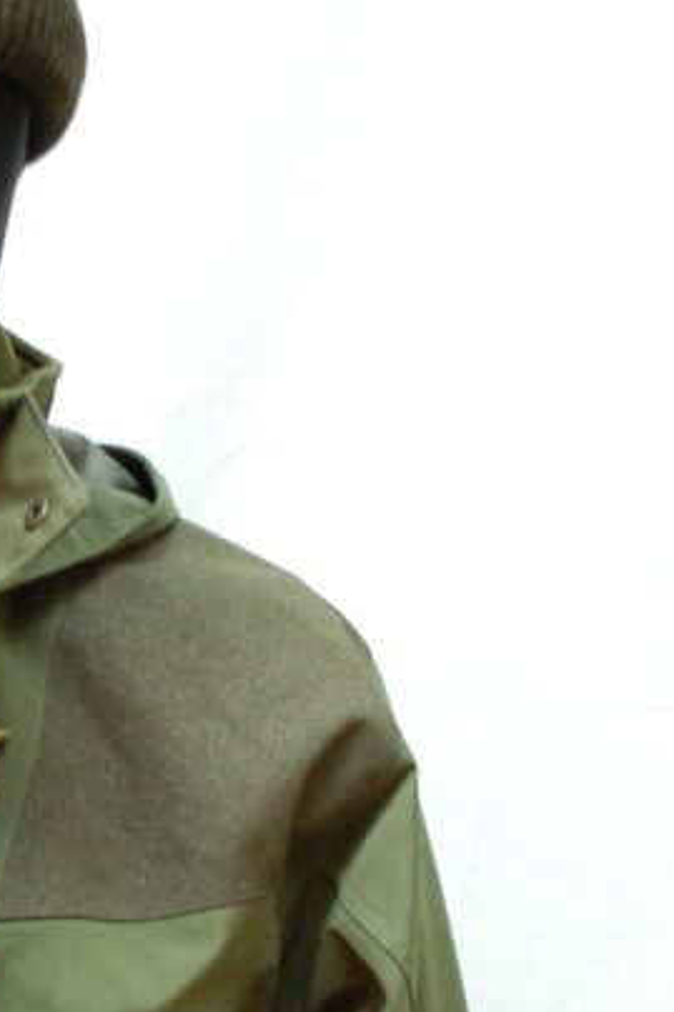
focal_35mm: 134
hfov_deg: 10.0
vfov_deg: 15.0
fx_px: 3766
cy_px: 1063
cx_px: -236
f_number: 4.8
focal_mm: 30
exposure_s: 1/13
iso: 800
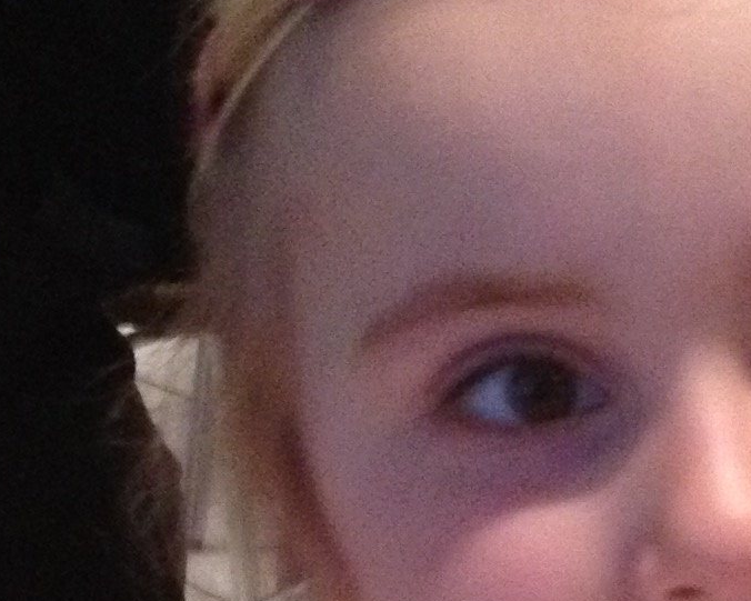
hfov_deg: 11.5
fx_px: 3668
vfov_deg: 9.1
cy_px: 934
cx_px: 888
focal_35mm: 165
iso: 400
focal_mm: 4.28
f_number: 2.4
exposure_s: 1/17
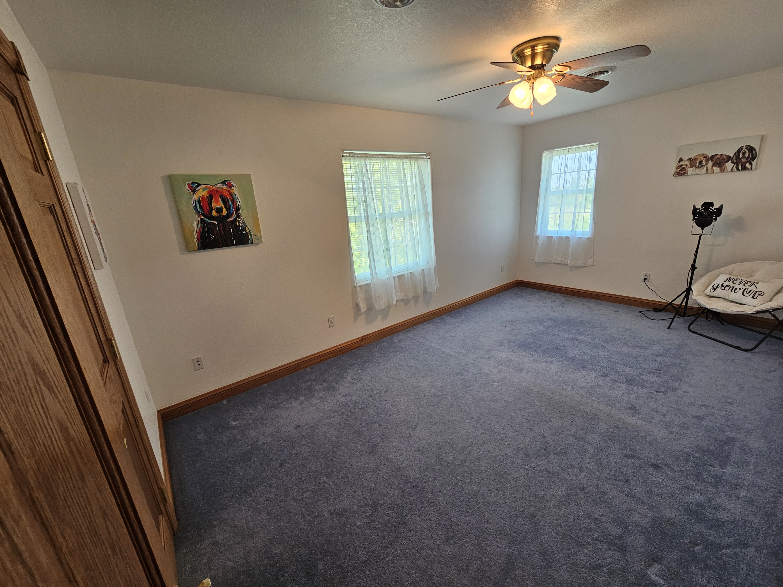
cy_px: 294
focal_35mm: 13
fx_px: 294
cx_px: 392
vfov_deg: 89.9
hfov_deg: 106.2
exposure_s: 1/60
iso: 125
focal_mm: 2.2
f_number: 2.2
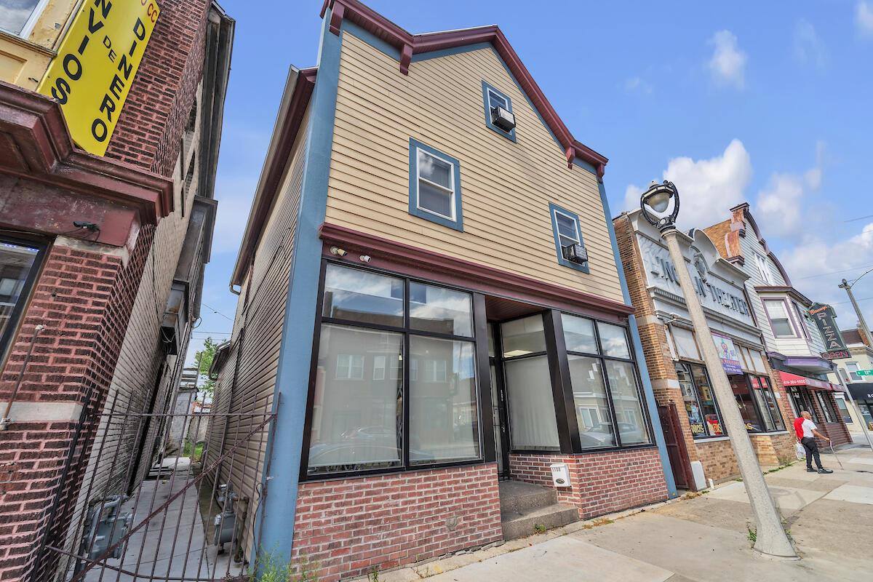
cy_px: 291
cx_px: 436
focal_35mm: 14
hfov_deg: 104.3
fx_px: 339
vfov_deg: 81.2
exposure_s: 1/80
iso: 100
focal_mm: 14
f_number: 9
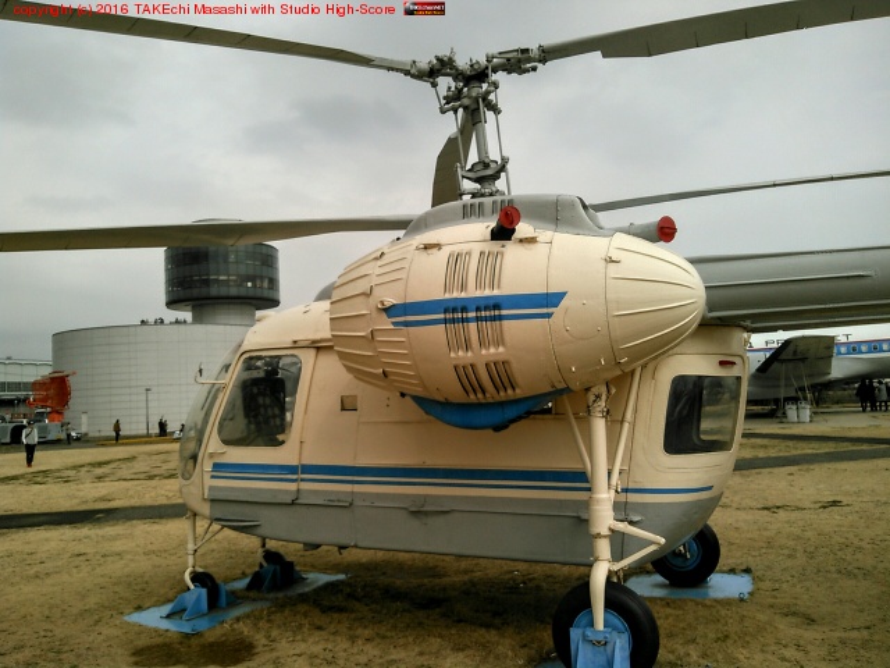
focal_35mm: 30
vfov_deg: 46.8
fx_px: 771
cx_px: 445
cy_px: 334
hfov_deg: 60.0
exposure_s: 1/1567
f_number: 2.4
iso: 100
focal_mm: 4
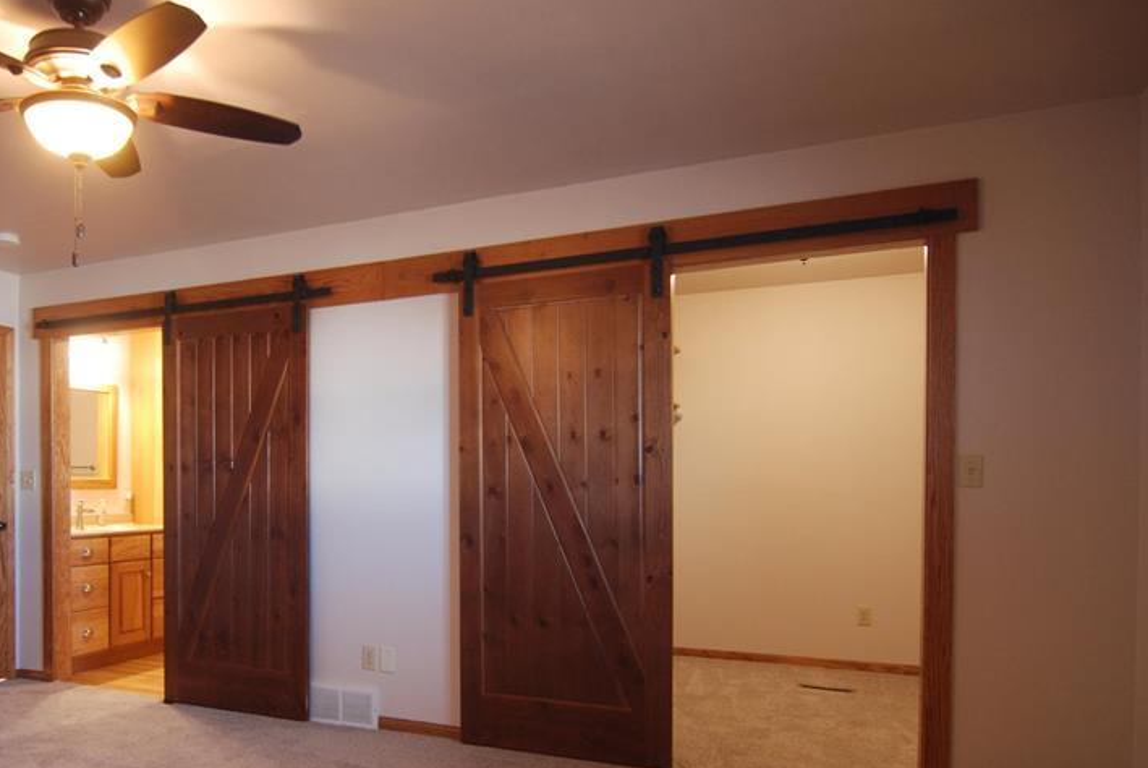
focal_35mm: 26
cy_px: 498
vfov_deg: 49.0
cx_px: 372
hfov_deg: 67.2
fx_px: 830
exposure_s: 1/8
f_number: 4
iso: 400
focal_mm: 12
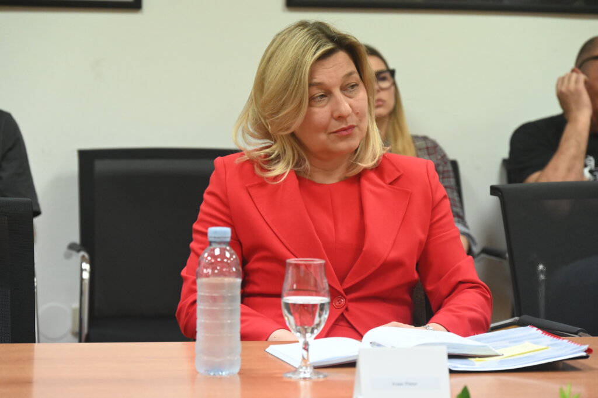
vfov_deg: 10.5
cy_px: 199
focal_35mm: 130
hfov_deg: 15.8
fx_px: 2158
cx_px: 299
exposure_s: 1/160
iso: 5600
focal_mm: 130
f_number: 6.3
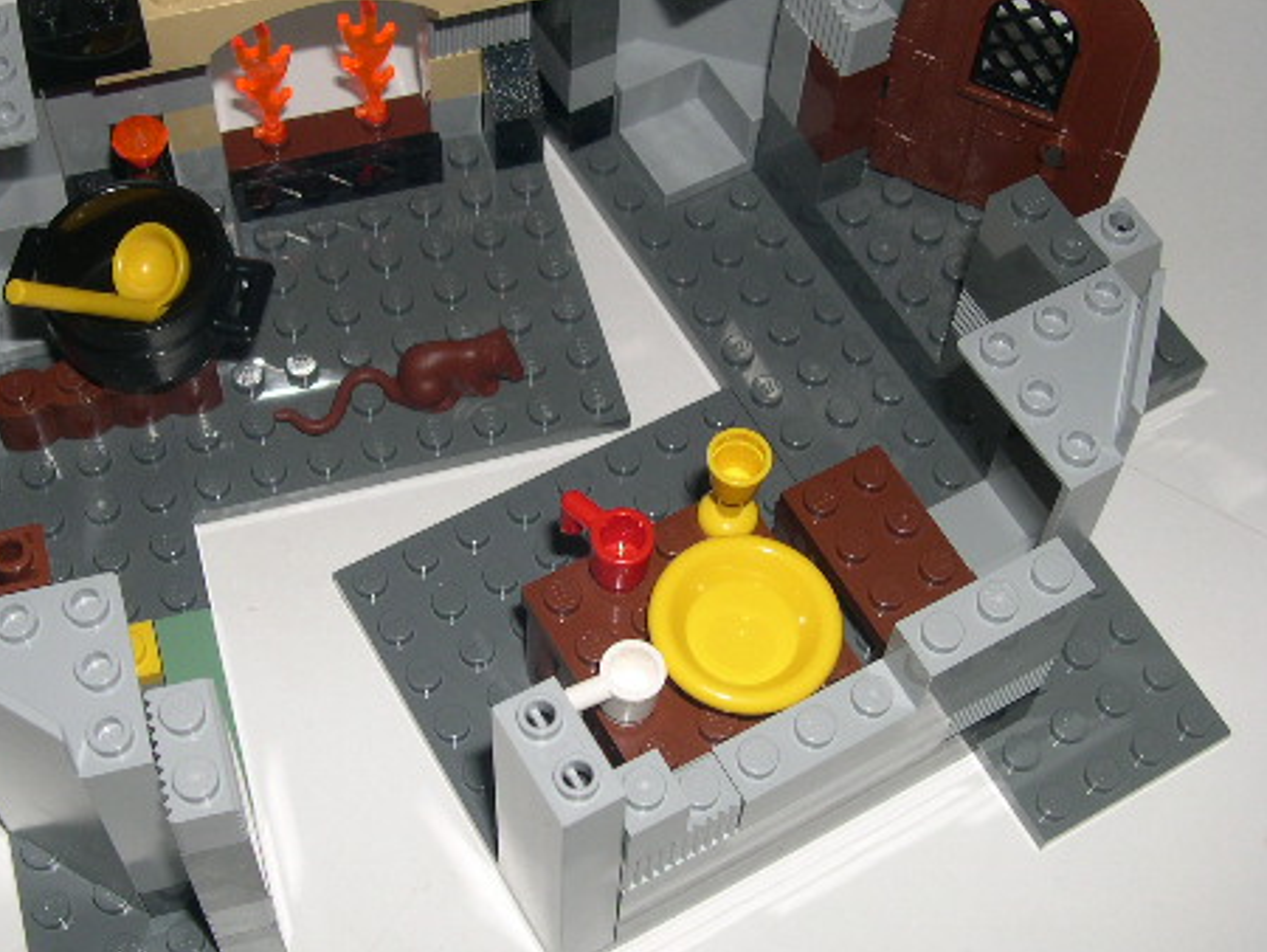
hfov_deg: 35.5
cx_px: 552
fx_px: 1978
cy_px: 459
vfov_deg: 27.1
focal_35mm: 54
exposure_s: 1/60
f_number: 7.6
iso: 100
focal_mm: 8
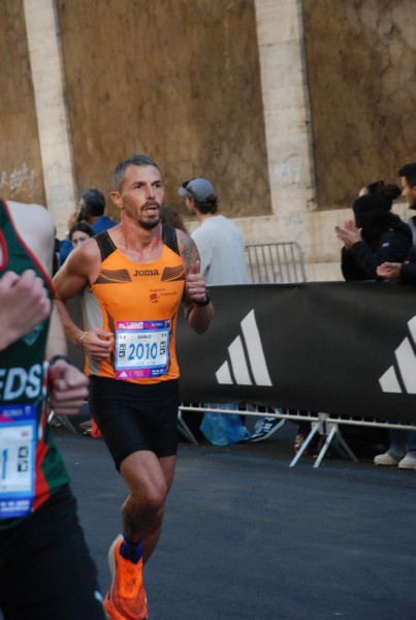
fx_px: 2198
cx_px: 208
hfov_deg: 10.8
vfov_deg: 16.0
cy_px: 310
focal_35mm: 128
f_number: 5.6
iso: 1000
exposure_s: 1/500
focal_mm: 85
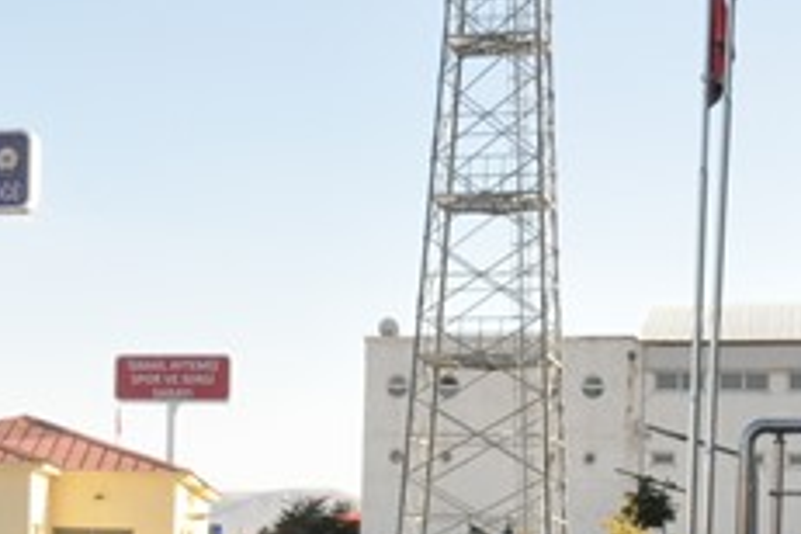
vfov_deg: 12.8
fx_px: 2345
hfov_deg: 18.8
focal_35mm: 105
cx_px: -10
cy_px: 555
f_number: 16
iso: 1600
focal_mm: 25
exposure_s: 1/250
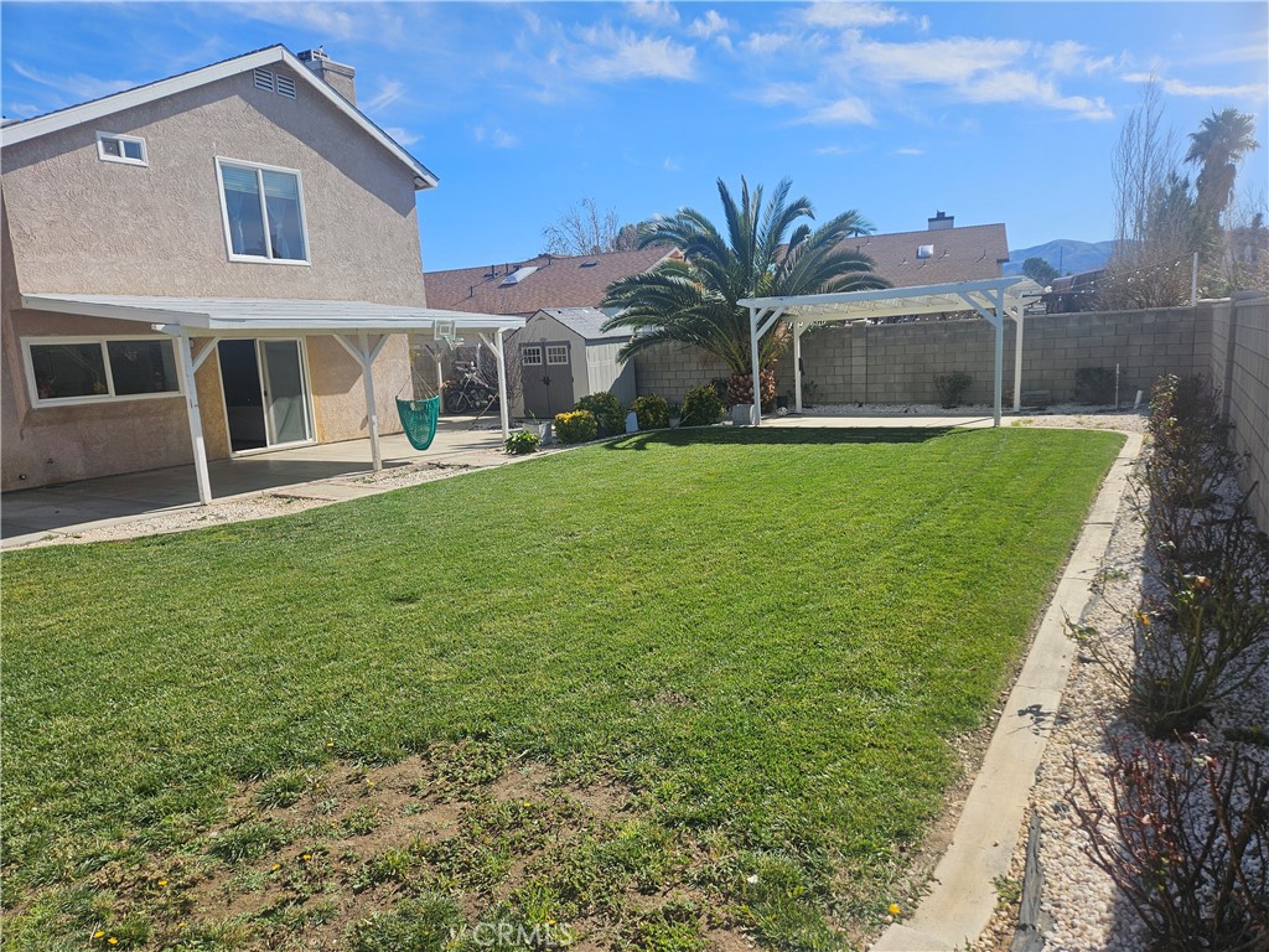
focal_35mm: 23
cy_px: 476
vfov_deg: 58.9
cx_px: 634
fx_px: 843
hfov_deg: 73.9
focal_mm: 5.4
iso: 25
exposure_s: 1/2463
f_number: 1.8
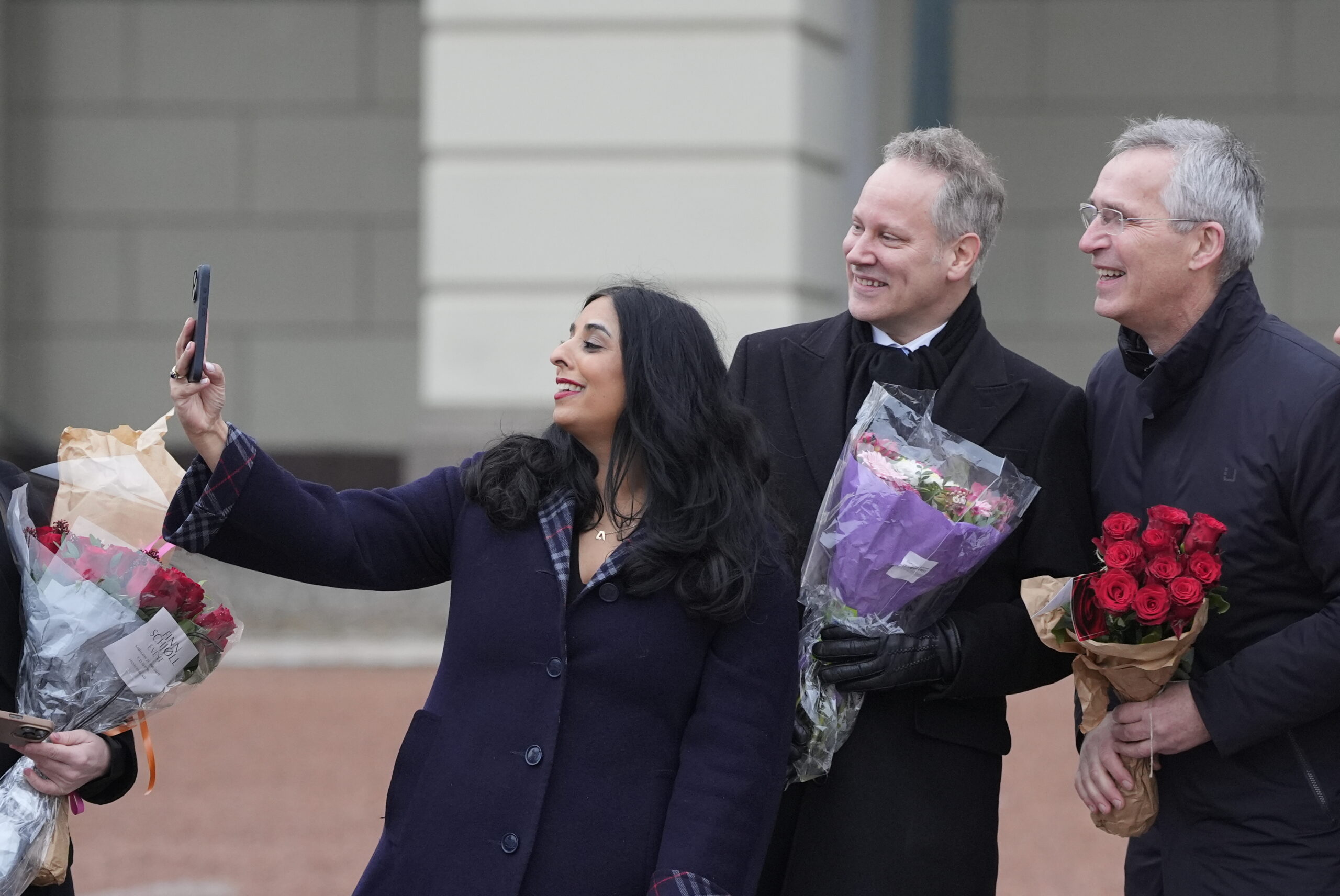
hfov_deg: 8.6
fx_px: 8941
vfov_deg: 5.7
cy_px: 448
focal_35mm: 240
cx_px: 670
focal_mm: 160
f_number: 3.5
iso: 2500
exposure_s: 1/800
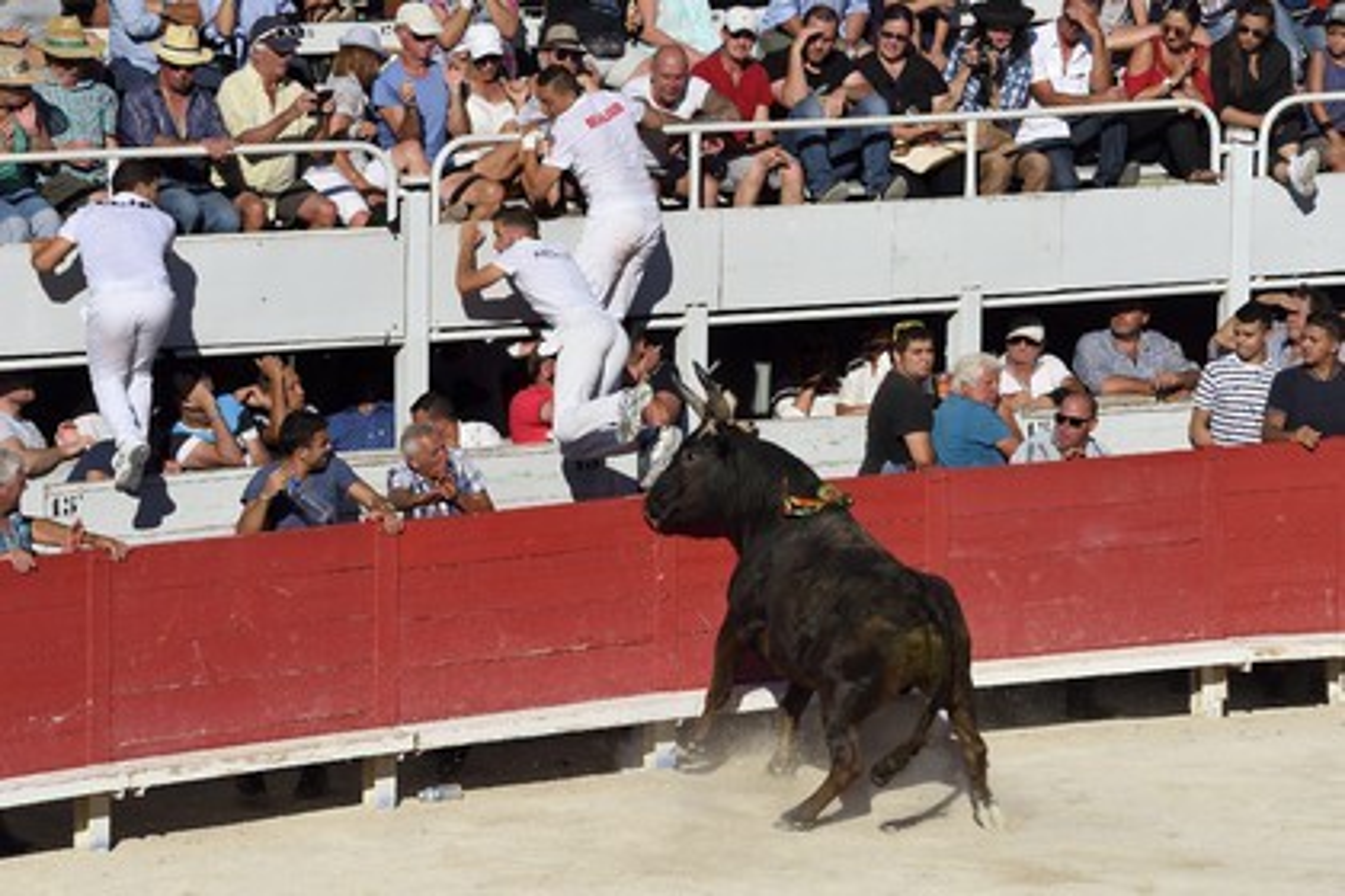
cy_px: 448
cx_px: 672
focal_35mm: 200
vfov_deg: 6.9
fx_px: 7472
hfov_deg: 10.3
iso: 400
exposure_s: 1/1250
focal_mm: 200
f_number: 10
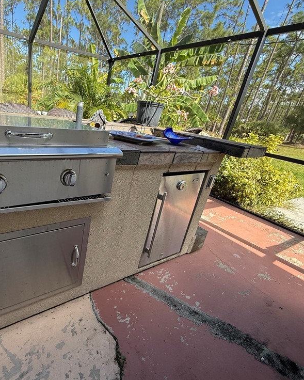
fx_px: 214
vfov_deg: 83.3
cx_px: 89
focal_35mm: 19
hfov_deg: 67.8
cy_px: 191
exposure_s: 1/239
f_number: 2.2
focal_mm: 2.22
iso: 50
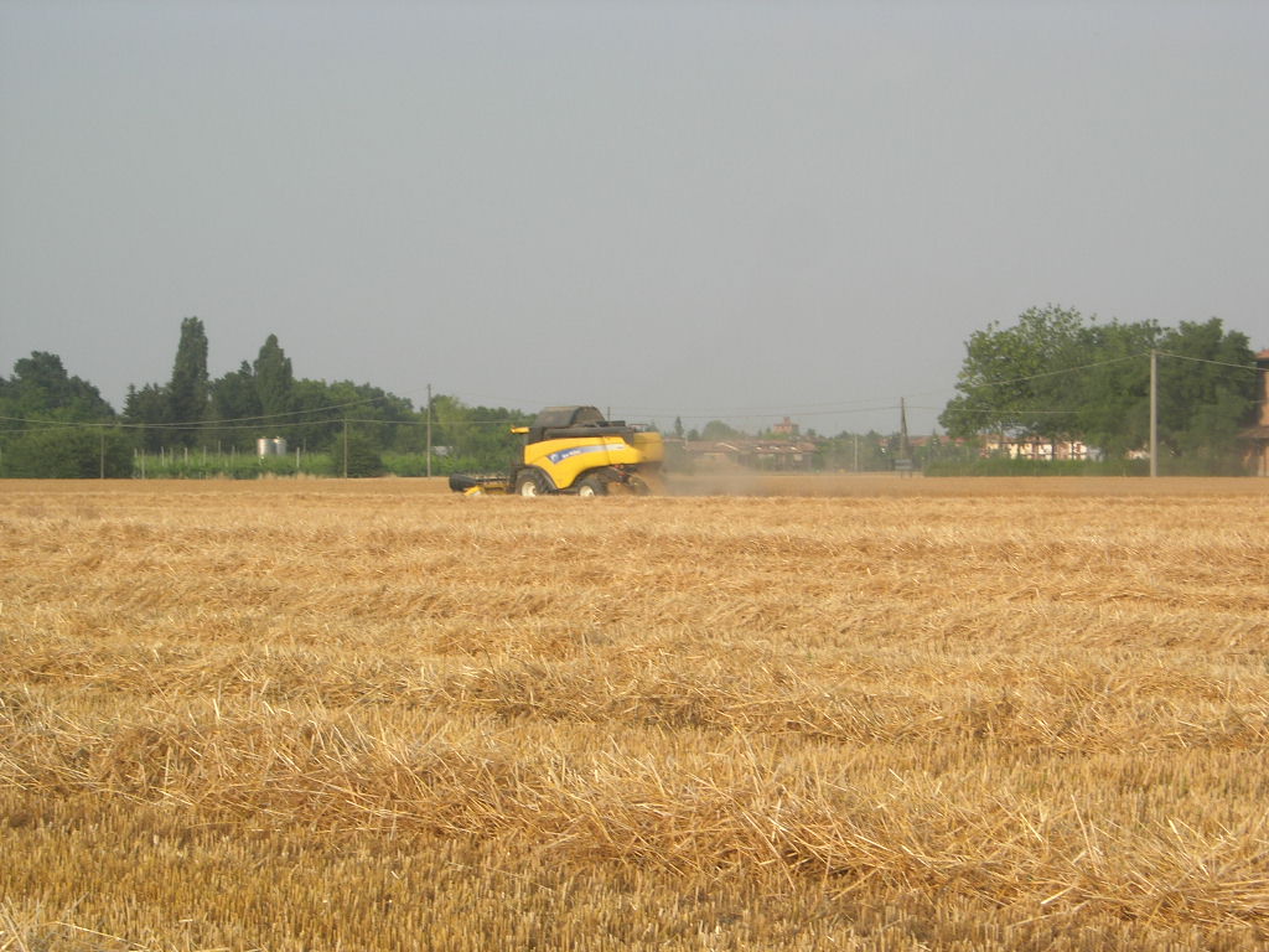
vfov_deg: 13.1
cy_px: 476
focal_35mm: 113
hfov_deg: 17.4
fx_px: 4143
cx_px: 634
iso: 64
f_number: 8.2
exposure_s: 1/145
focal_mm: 23.4
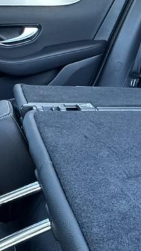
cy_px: 152
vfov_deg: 40.4
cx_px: 234
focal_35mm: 51
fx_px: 340
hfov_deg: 19.3
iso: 500
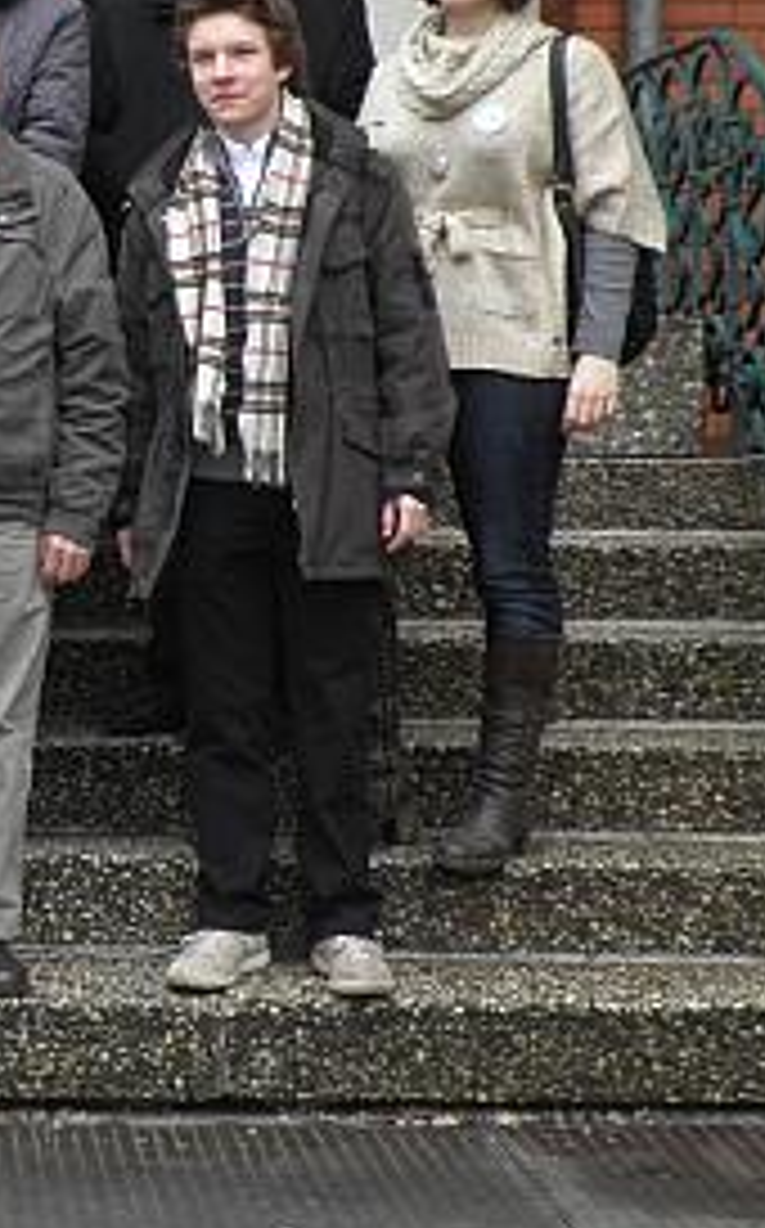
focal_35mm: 94
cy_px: 425
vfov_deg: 22.0
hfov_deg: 13.1
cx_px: -387
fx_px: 3144
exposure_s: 1/60
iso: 125
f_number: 4
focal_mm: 7
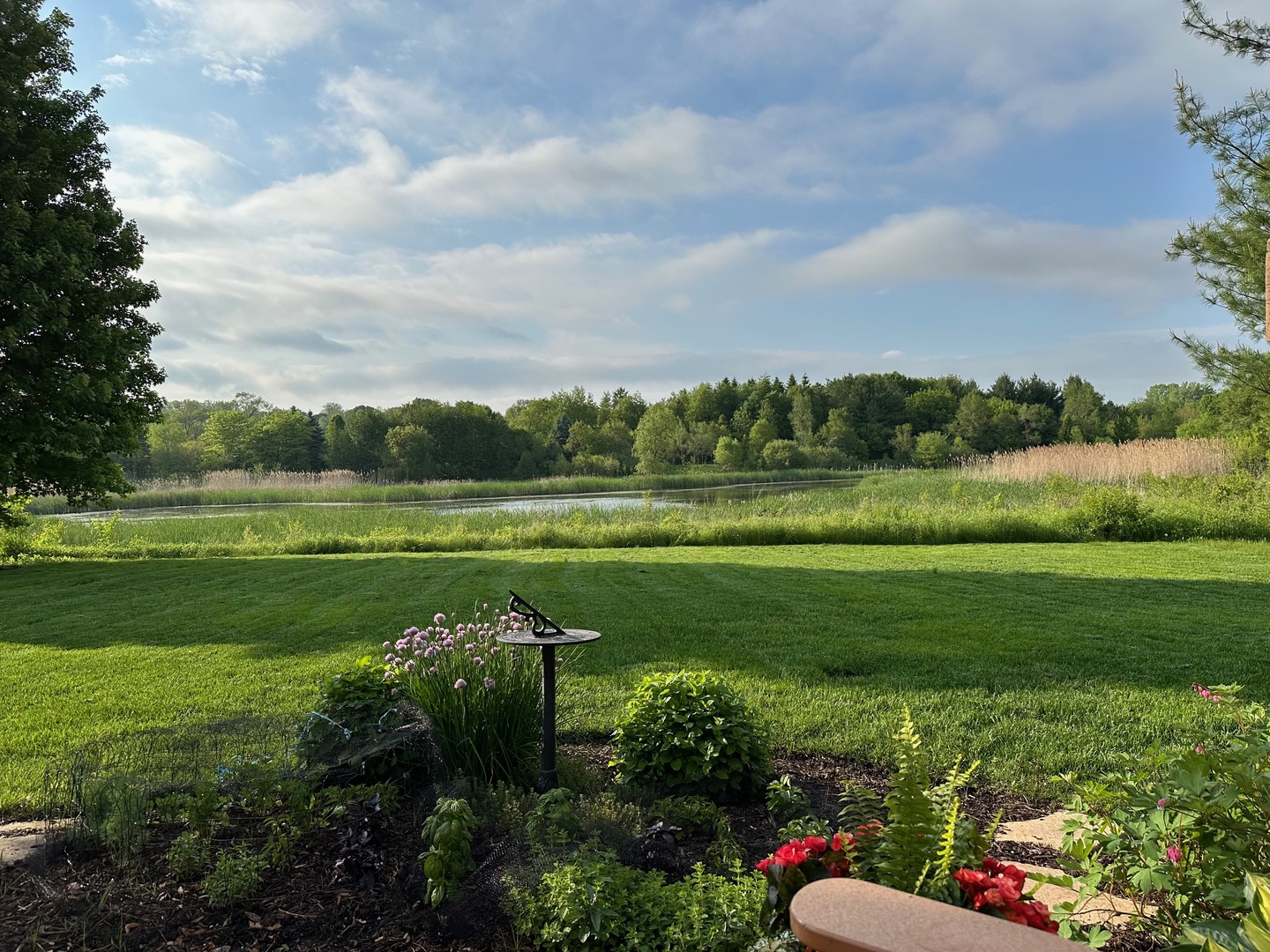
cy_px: 476
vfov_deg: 56.8
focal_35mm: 24
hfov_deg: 71.6
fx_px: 881
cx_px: 635
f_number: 1.78
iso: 80
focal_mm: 6.86
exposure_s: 1/6623
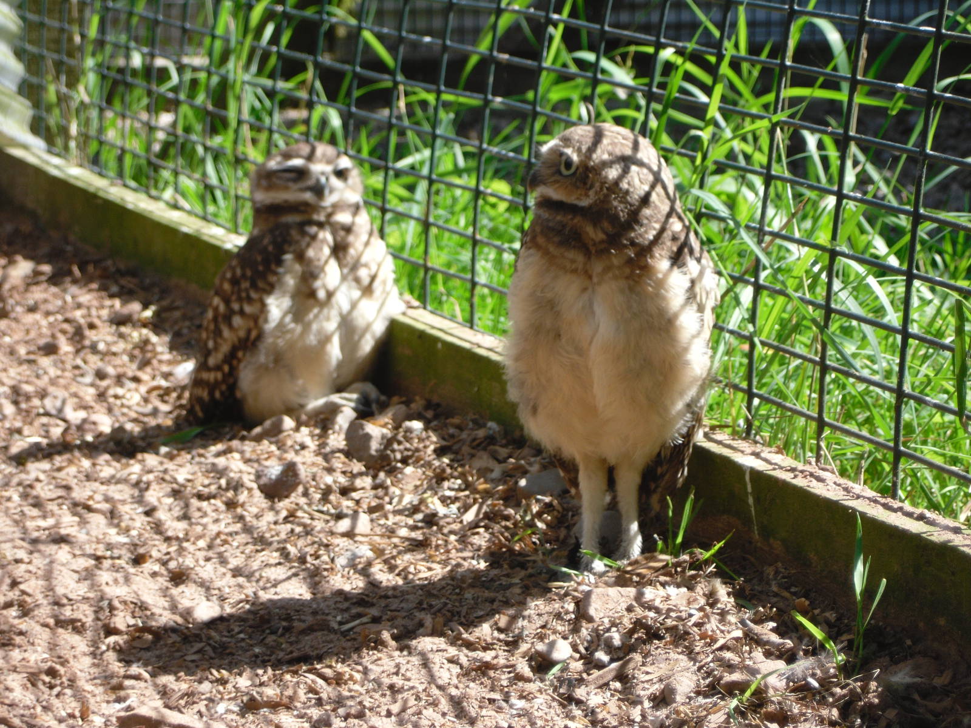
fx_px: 3955
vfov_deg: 10.5
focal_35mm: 141
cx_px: 486
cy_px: 364
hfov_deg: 14.0
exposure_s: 1/90
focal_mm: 25.5
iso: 80
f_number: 5.9
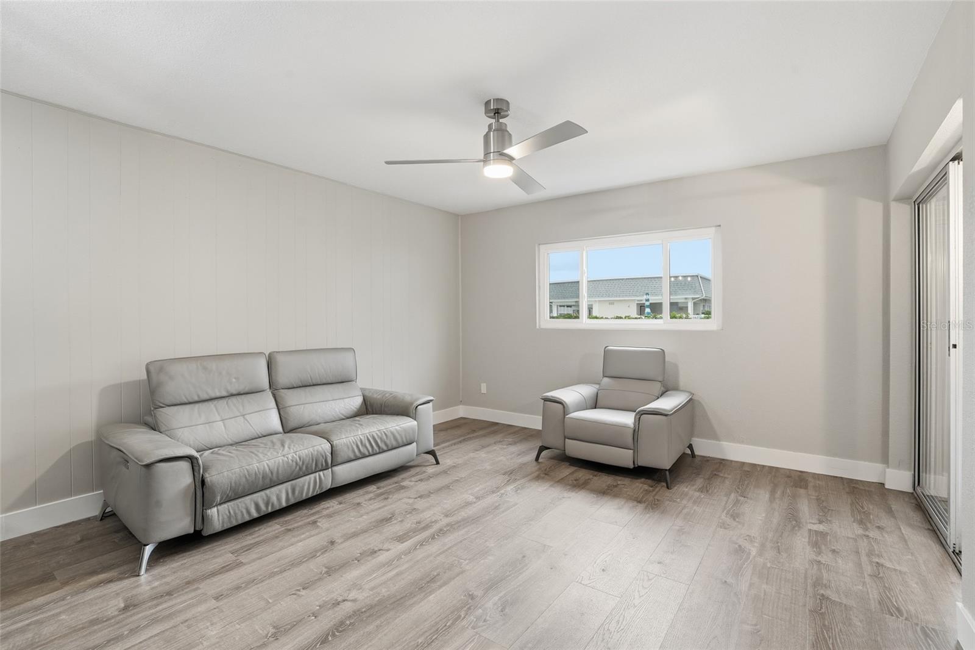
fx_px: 433
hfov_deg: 96.7
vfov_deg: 73.7
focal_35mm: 16
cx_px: 488
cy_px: 325
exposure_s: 1/13
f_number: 9
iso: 200
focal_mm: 16
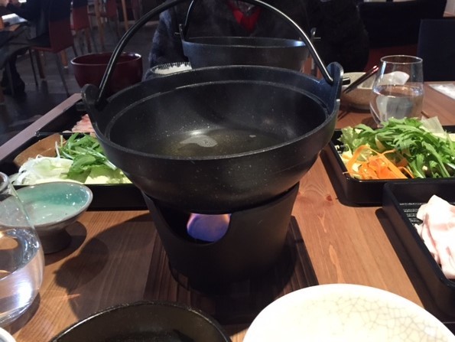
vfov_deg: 48.3
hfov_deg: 61.6
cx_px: 228
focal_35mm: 29
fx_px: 381
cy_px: 171
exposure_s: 1/17
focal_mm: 4.15
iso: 250
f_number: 2.2
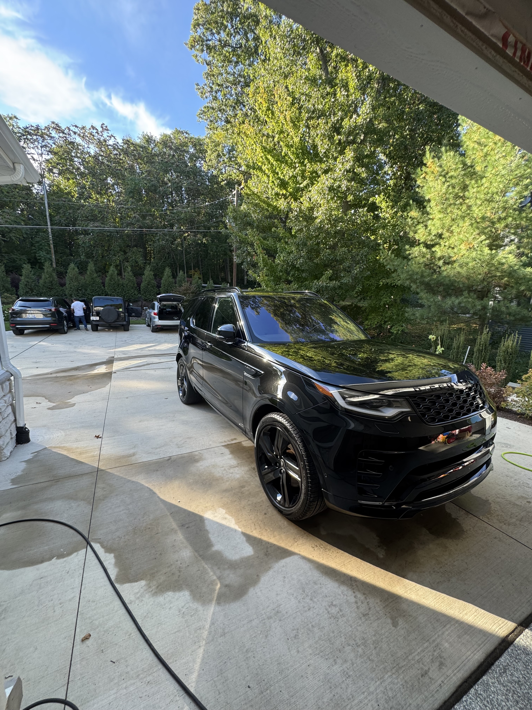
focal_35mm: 14
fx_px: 287
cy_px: 355
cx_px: 266
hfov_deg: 85.7
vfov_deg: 102.1
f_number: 2.2
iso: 50
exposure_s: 1/100
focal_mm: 2.22
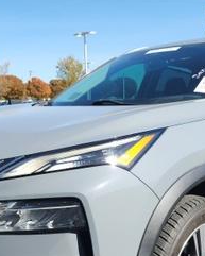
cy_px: 198
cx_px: 121
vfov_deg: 38.3
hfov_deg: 32.0
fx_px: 356
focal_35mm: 47
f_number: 1.8
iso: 50
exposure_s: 1/590
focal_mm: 6.4
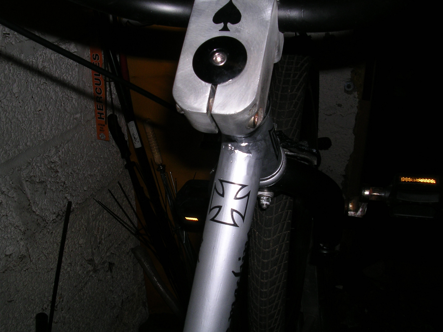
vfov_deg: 37.7
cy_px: 166
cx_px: 222
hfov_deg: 49.0
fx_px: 486
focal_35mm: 38
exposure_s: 1/60.1
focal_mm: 5.8
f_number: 5.6
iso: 50
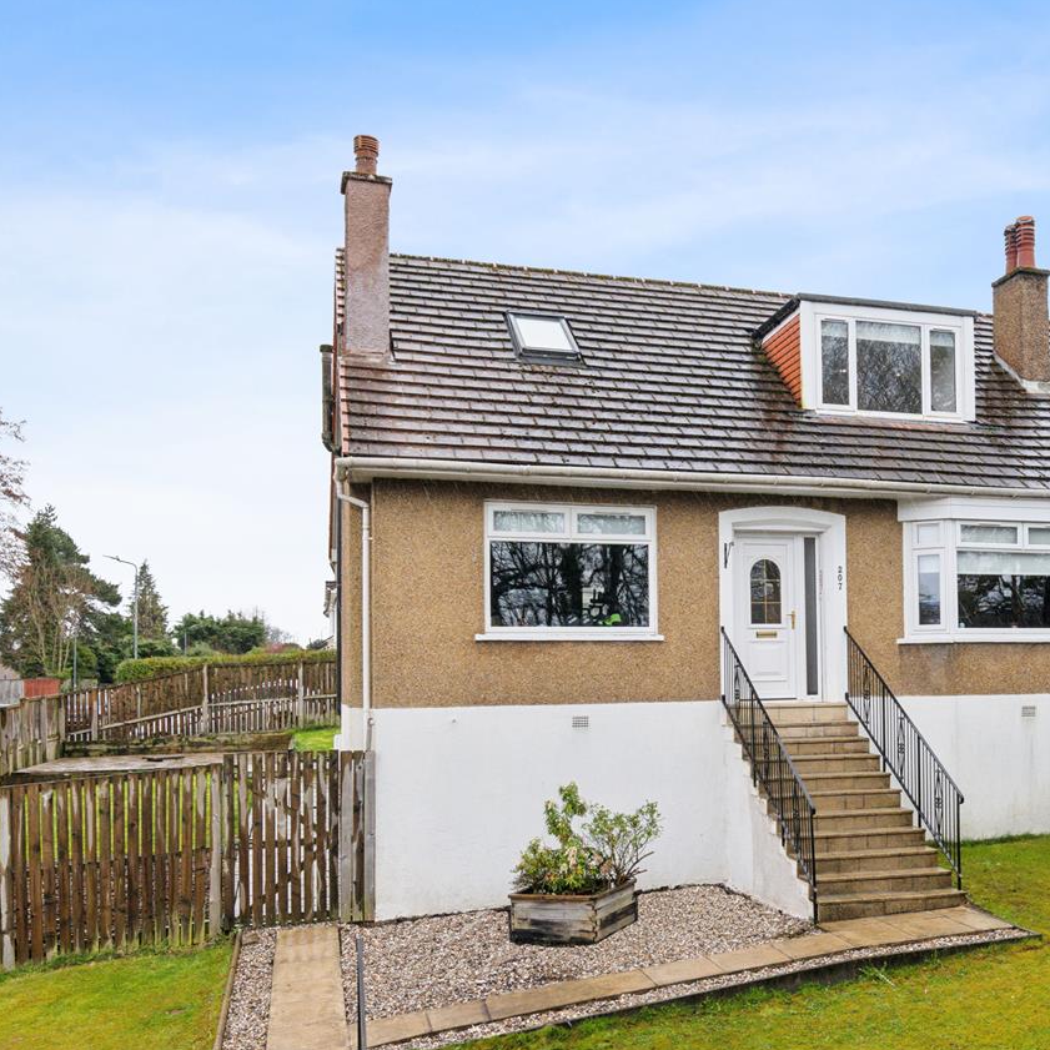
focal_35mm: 36
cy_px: 629
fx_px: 1235
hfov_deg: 45.0
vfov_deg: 45.8
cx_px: 744
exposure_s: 1/200
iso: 800
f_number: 9
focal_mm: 21
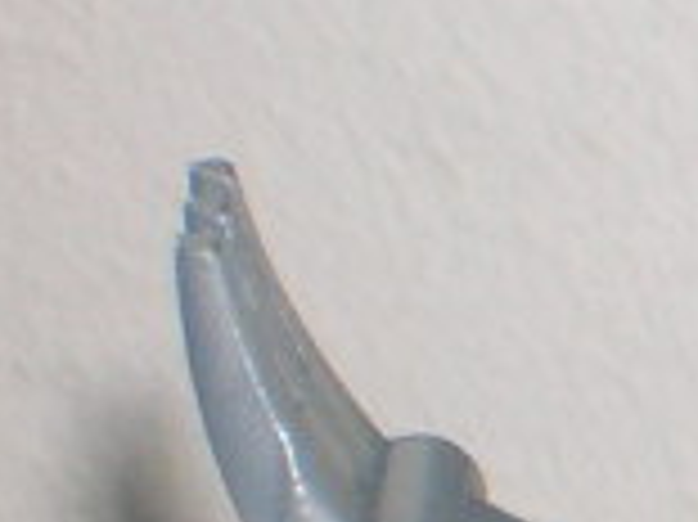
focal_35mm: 693
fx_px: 13963
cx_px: 2080
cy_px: 634
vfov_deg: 2.1
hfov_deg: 2.8
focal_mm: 17.4
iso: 50
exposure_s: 1/60.1
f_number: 4.9
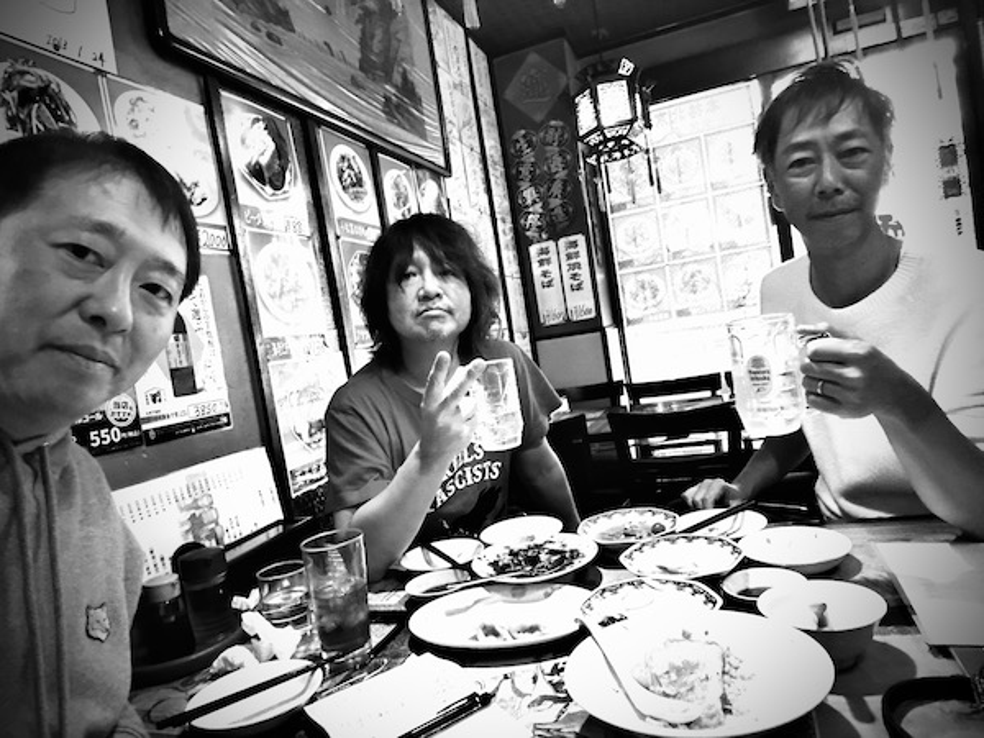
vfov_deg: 58.9
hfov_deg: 73.9
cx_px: 492
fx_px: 654
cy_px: 369
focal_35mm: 23
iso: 500
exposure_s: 1/17
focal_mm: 2.69
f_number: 1.9
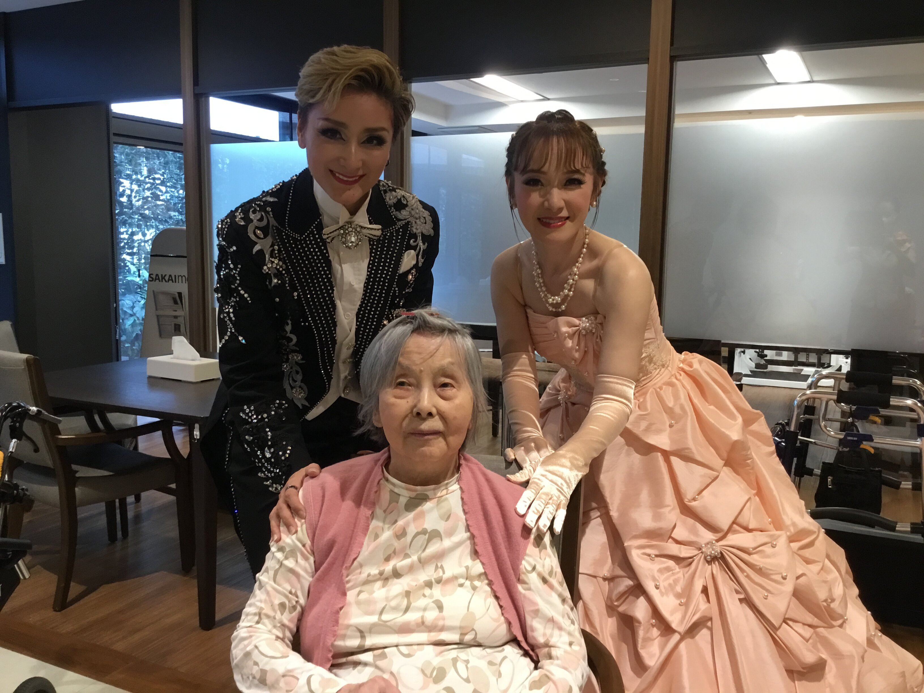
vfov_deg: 45.4
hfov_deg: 58.4
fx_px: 827
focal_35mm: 31
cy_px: 346
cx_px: 462
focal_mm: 3.3
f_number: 2.4
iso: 100
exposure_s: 1/30
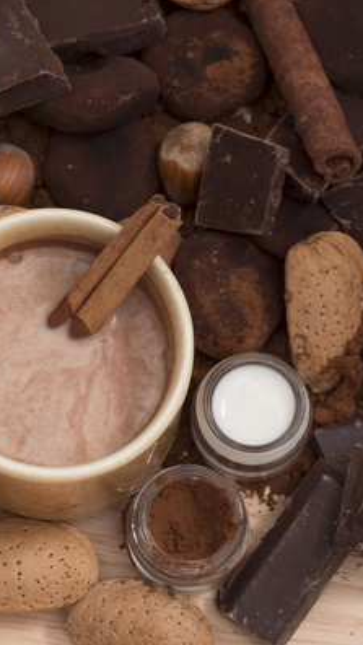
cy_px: 321
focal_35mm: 110
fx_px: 1881
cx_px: 151
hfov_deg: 11.0
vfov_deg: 19.4
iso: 200
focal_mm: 50
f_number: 9
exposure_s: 1/6
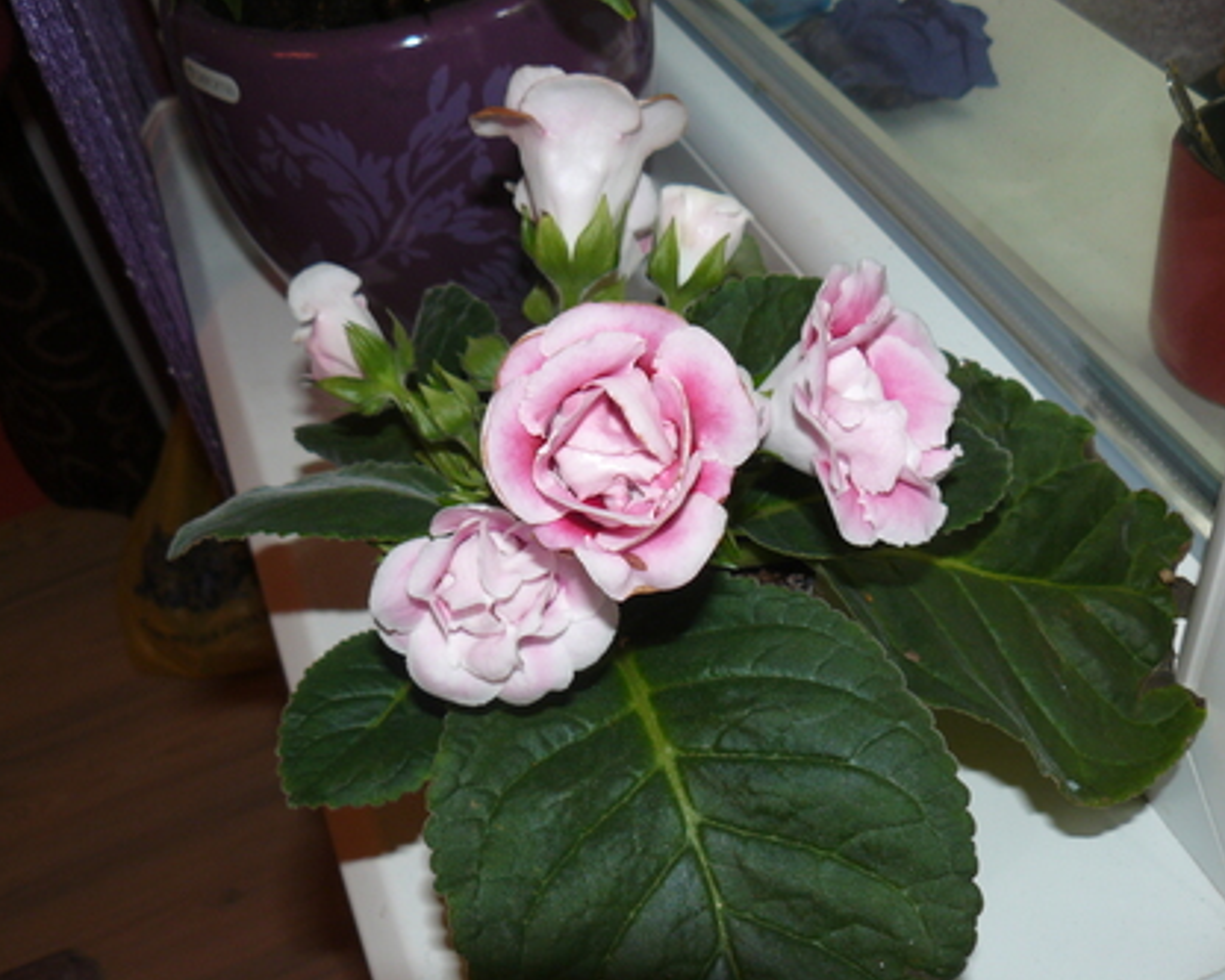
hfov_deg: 47.9
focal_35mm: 38
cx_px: 568
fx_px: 1378
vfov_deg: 39.2
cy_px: 486
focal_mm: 6
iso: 100
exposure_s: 1/30
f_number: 2.8
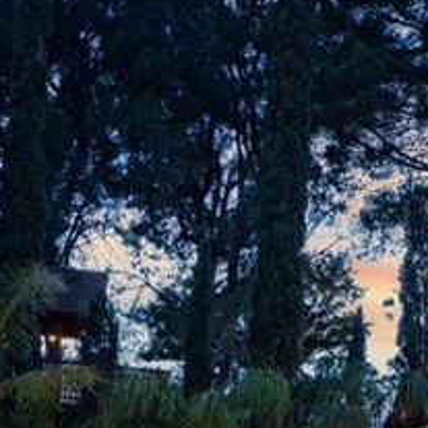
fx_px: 2056
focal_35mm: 147
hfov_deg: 10.9
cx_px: 823
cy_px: 477
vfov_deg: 11.7
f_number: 10
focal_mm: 35
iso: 100
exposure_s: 13
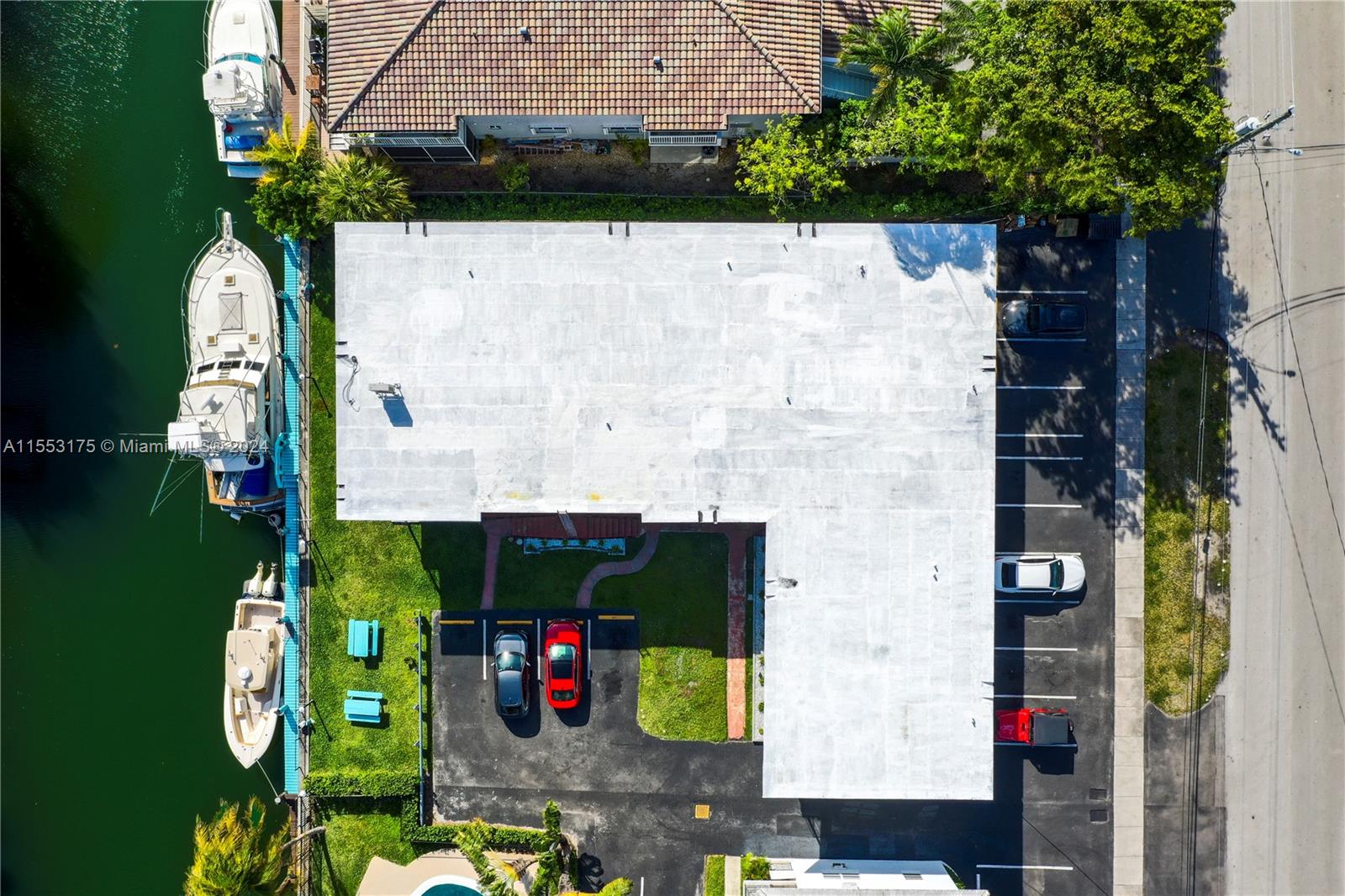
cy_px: 448
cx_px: 672
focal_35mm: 28
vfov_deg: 46.4
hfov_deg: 65.5
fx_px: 1046
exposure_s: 1/2000
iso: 100
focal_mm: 10.26
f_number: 9
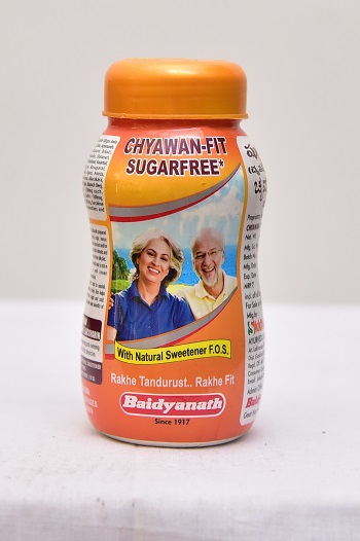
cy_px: 270
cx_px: 180
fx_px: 931
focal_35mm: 62
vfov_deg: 32.4
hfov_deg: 21.9
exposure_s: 1/125
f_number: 4.5
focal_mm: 62
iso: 1600
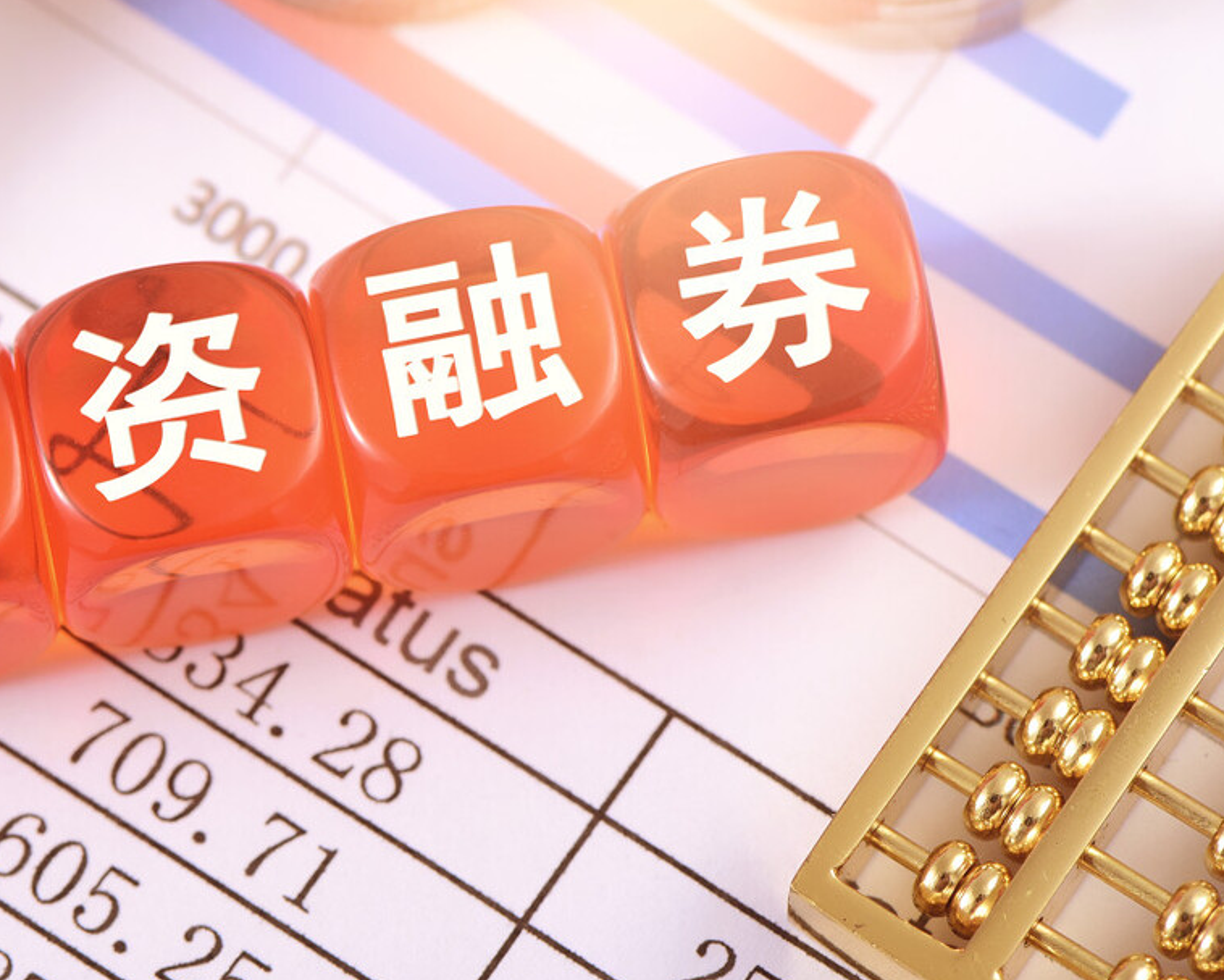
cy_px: 419
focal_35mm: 156
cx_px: 329
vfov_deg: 9.9
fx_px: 5653
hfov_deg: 12.3
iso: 200
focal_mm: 105
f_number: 13
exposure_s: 1/160
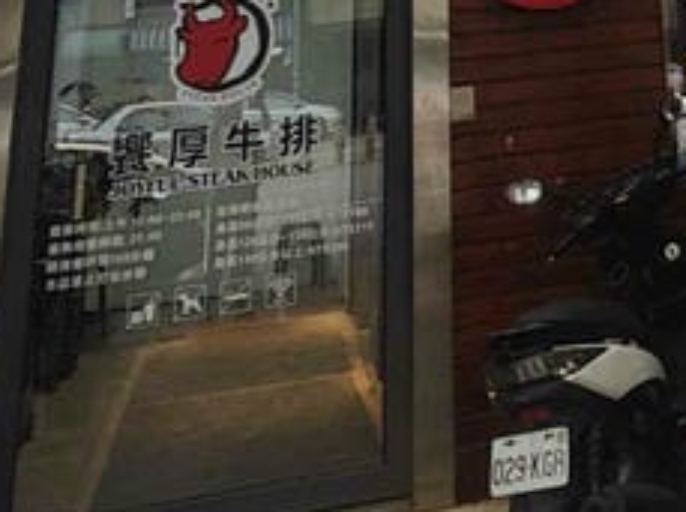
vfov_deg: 16.9
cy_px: -524
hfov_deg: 28.7
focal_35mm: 63
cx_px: 701
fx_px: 1247
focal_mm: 2.03
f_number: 1.8
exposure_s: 1/60
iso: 125
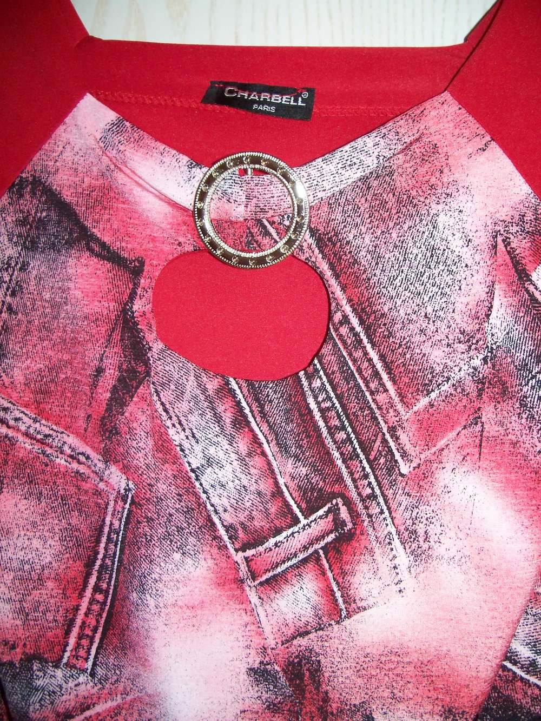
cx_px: 270
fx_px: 771
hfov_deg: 38.7
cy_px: 360
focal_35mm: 37
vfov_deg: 50.1
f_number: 2.8
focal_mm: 7.8
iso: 400
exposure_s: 1/60
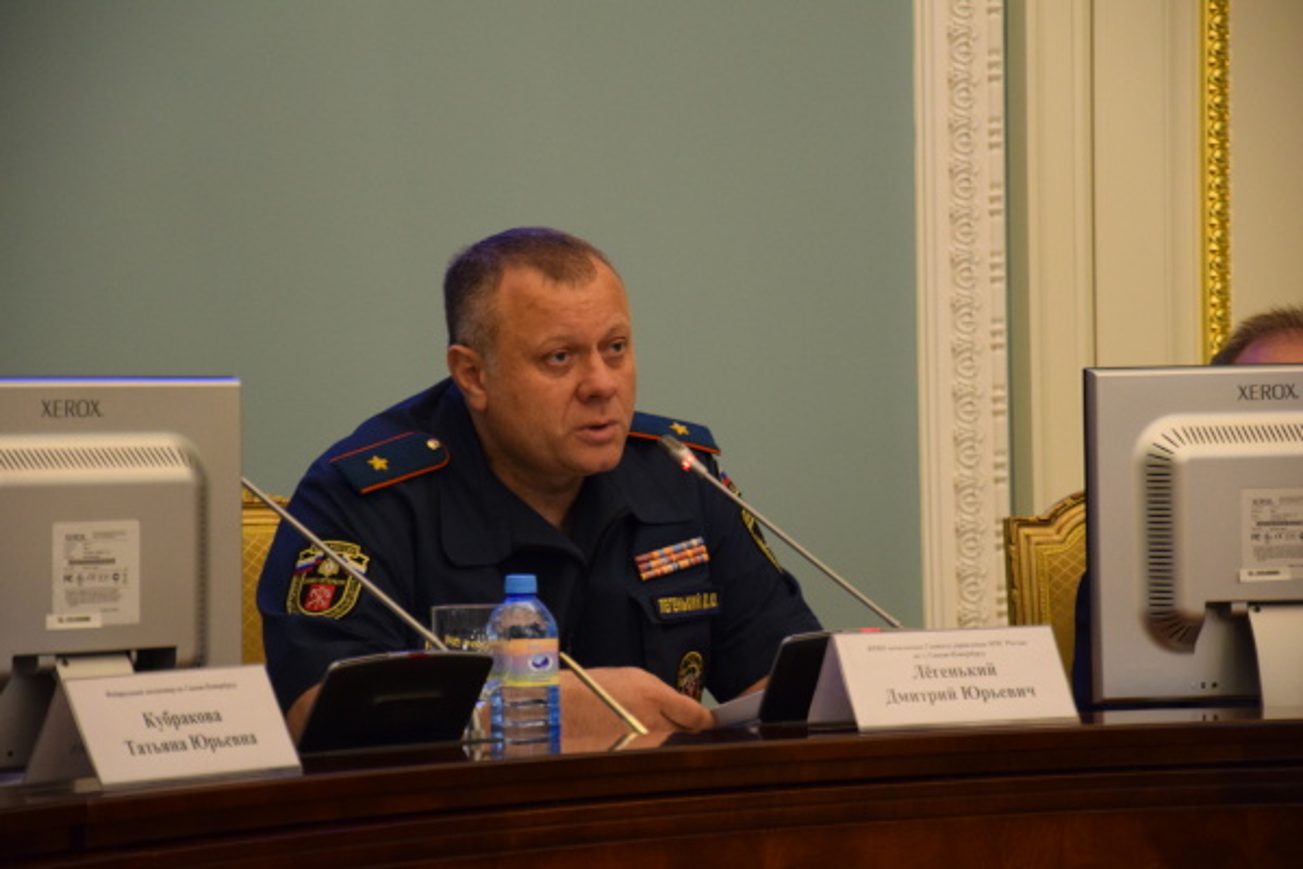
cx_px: 652
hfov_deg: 13.0
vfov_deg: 8.7
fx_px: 5700
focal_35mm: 158
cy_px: 434
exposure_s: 1/60
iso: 2000
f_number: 5.6
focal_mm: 105
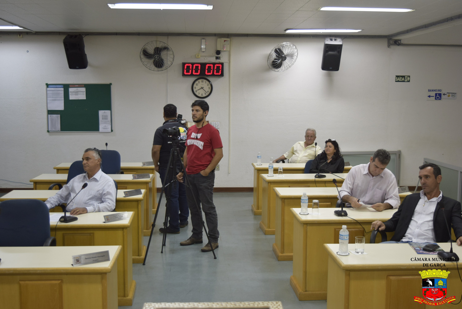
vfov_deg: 30.9
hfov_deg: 44.9
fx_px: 559
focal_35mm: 44
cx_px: 231
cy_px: 154
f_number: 4.2
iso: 720
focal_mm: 29
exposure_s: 1/125
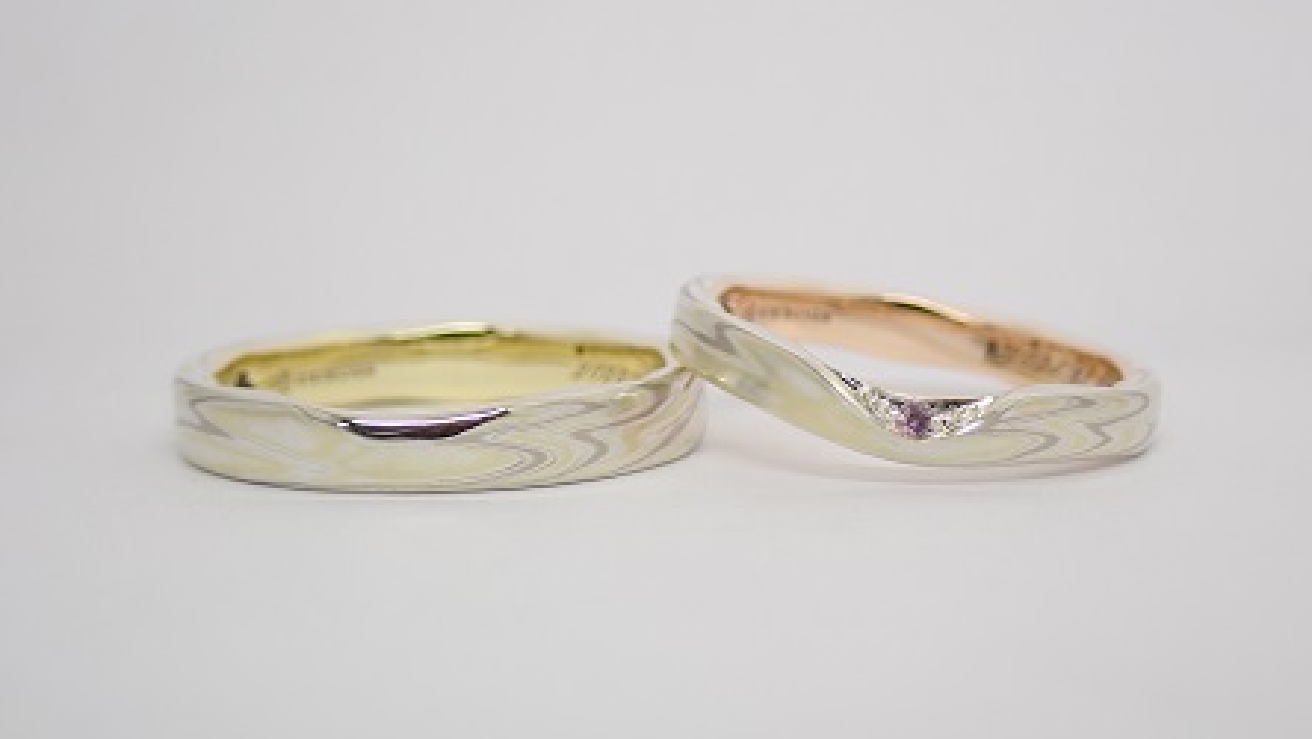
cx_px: 659
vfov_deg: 14.2
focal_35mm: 85
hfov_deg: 25.0
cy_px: 392
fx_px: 2958
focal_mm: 13.65
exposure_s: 1/160
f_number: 4.1
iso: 160
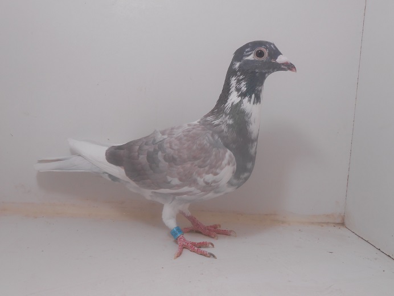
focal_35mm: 34
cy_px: 148
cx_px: 197
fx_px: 387
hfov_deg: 54.0
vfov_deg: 41.8
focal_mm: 6
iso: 80
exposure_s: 1/40
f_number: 3.9
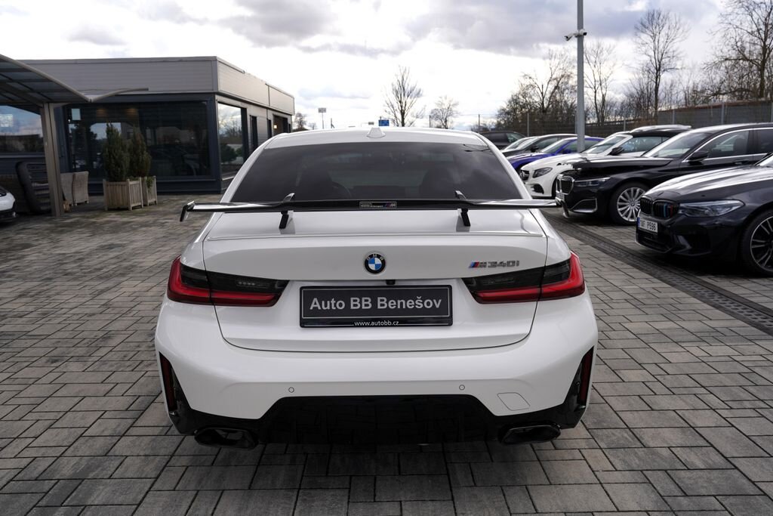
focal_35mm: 30
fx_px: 644
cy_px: 258
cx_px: 386
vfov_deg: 43.6
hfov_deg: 61.9
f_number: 7.1
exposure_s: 1/200
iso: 100
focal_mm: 30
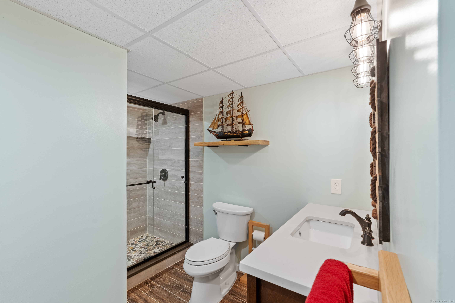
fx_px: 209
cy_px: 152
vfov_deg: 72.1
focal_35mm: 16
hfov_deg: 95.0
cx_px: 228
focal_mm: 16.5
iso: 800
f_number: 8
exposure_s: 1/3
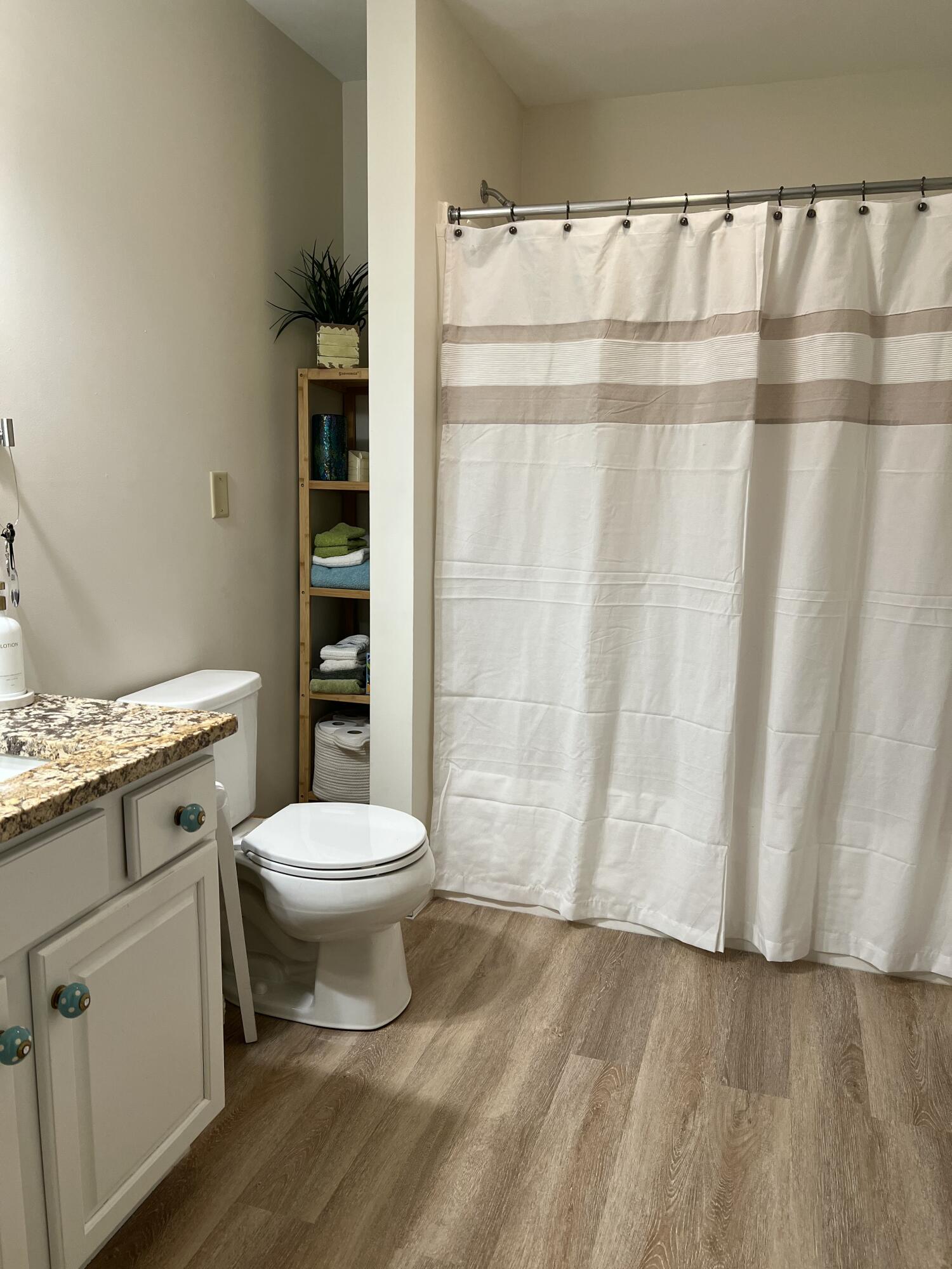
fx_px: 953
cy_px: 634
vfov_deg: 67.3
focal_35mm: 26
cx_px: 476
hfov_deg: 53.1
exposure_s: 1/120
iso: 125
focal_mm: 5.7
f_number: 1.5
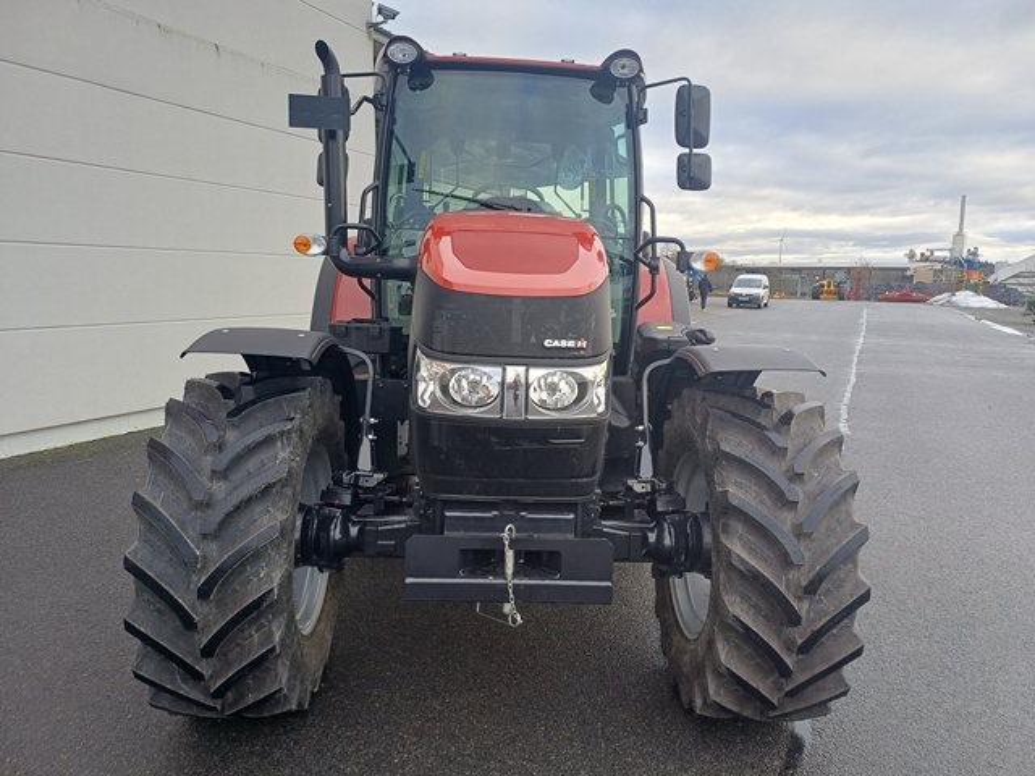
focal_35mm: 25
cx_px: 518
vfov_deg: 54.9
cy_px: 388
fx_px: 747
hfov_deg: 69.4
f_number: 1.8
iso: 50
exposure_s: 1/100
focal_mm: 4.65
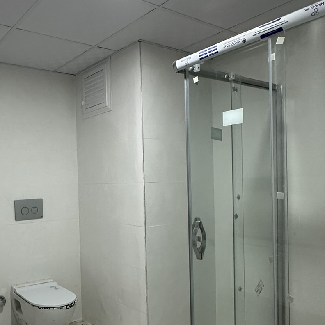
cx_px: 71
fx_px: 340
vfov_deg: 50.9
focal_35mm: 32
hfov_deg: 48.6
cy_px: 190
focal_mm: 2.22
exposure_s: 1/50
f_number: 2.2
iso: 200
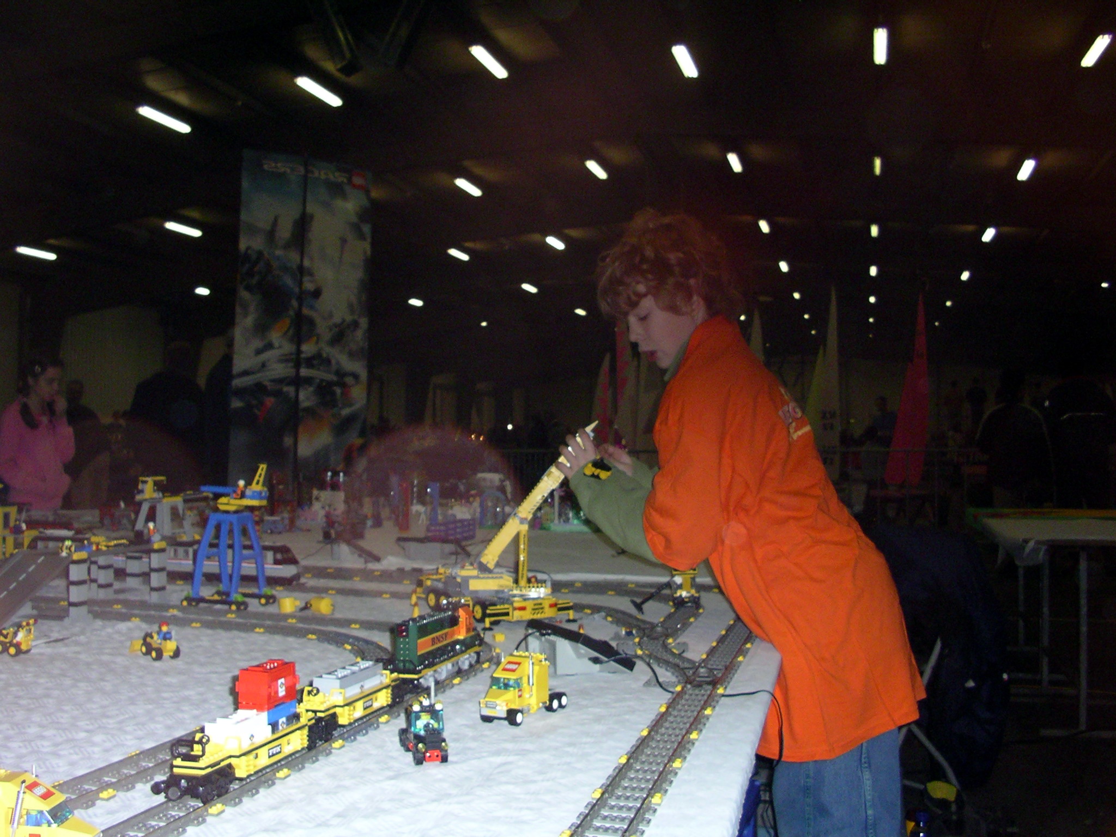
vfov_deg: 38.7
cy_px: 418
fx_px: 1193
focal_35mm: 37
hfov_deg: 50.1
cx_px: 558
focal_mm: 5.7
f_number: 2.8
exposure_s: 1/60
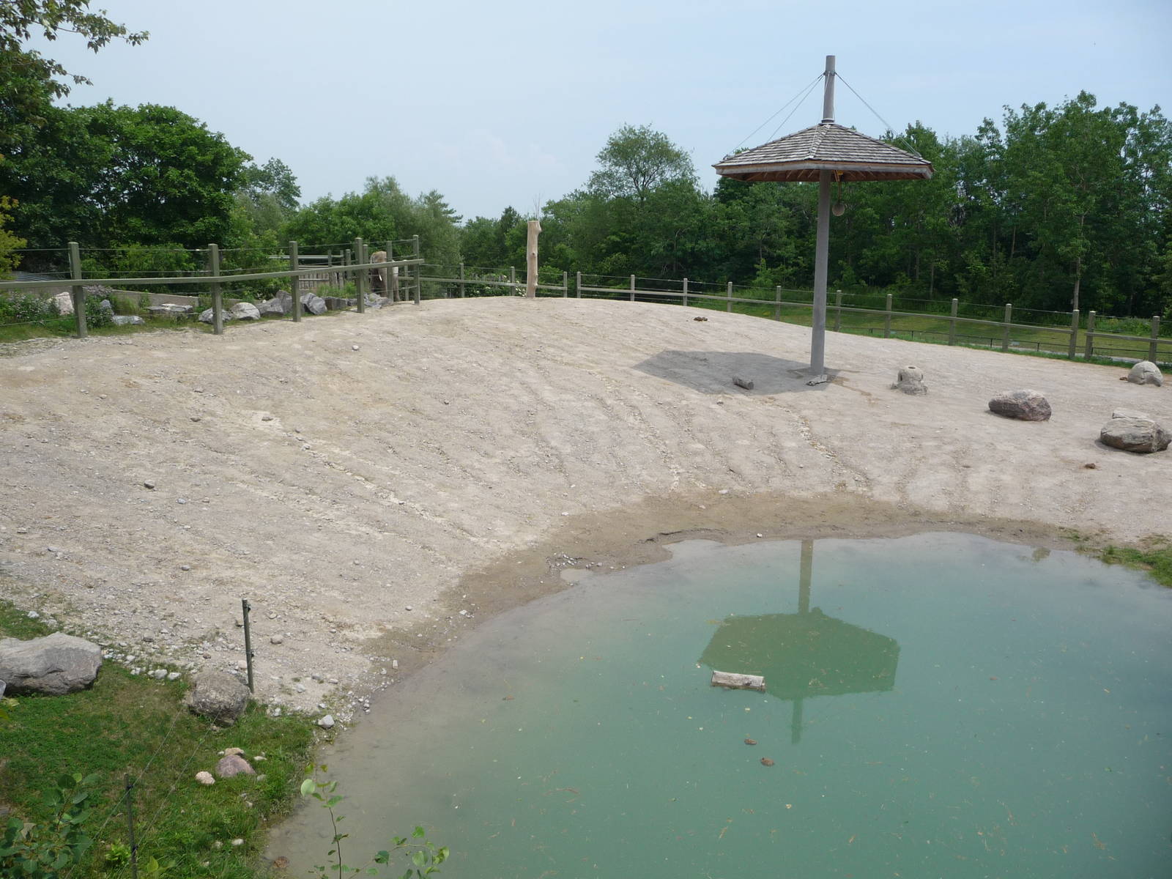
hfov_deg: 63.4
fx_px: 948
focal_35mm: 28
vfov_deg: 49.7
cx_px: 586
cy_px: 440
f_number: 8
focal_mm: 4.7
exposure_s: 1/200
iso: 100
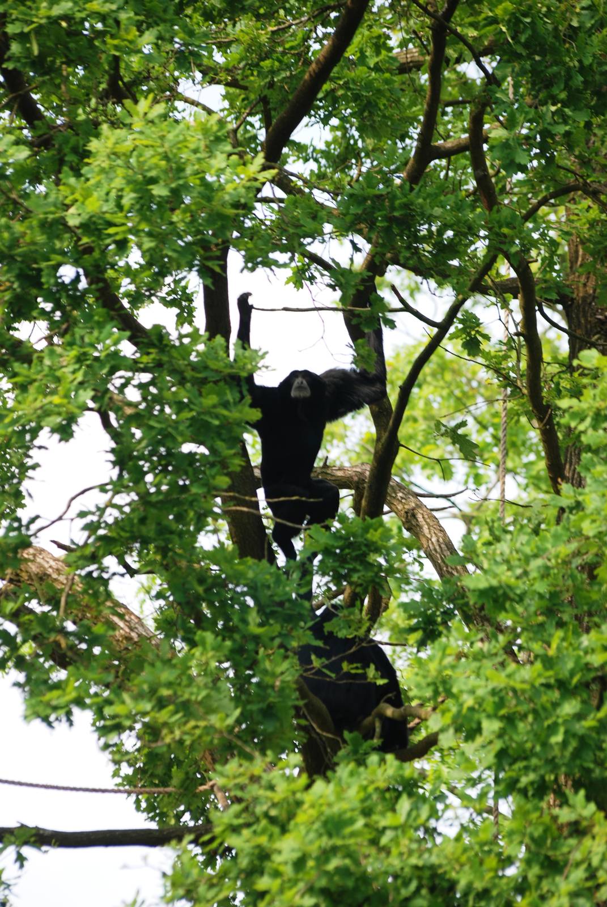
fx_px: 5674
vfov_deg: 9.1
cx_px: 304
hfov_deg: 6.1
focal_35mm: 225
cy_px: 454
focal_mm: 150
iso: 100
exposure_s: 1/200
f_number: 5
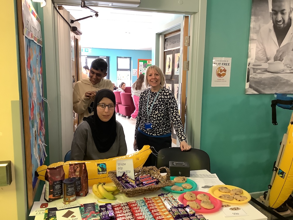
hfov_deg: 58.4
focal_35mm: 31
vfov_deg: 45.4
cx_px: 146
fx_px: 262
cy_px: 110
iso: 200
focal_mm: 3.3
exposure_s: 1/50
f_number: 2.4
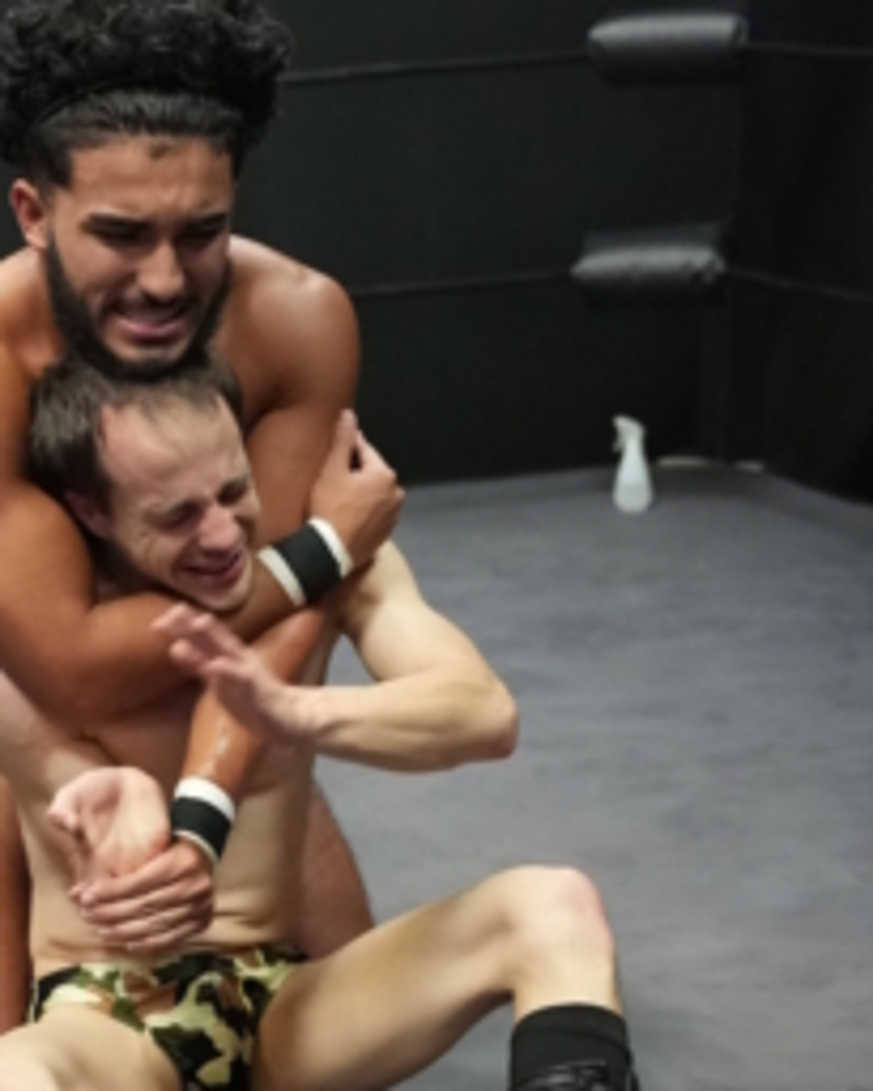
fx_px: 2491
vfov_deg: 24.6
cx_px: 26
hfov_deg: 19.4
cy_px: 652
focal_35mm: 77
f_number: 3.2
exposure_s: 1/320
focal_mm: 42.1
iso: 12800
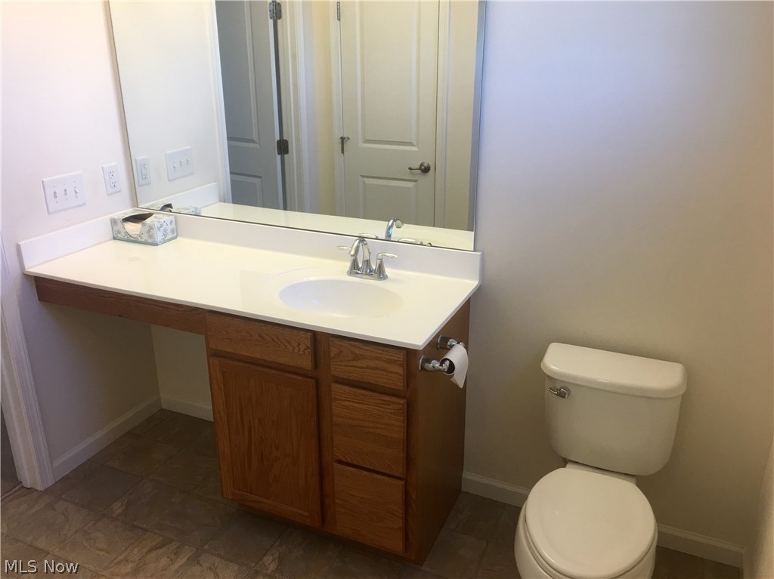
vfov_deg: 48.2
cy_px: 290
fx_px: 648
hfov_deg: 61.7
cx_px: 387
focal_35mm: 29
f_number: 2.2
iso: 25
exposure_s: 1/30
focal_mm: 4.15
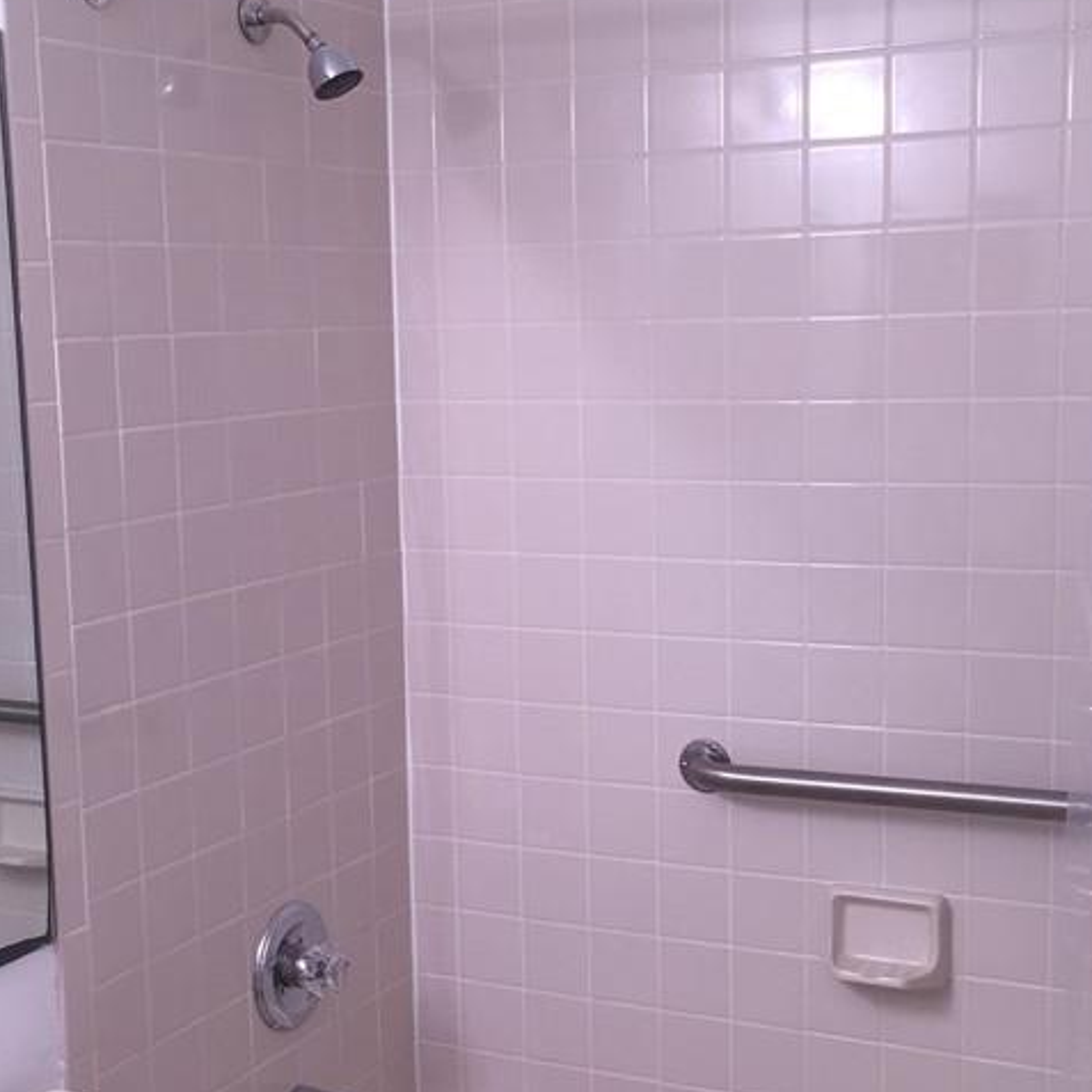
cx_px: 467
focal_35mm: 55
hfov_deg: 31.0
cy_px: 625
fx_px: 1963
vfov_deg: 31.0
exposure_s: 1/120
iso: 40
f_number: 2.2
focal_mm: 4.15
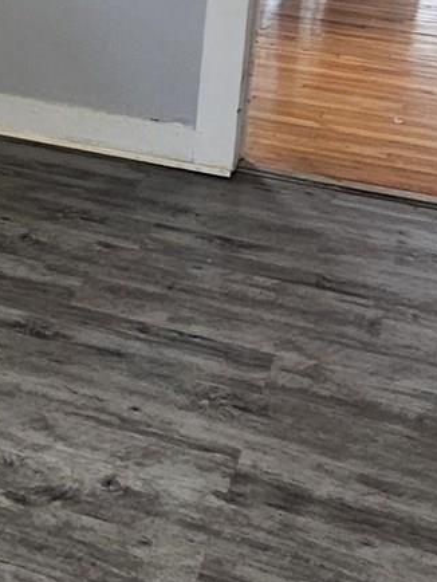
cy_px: -46
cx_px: -115
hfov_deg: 19.8
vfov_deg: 26.1
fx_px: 1160
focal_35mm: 69
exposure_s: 1/60
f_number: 2.2
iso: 160
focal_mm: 2.2
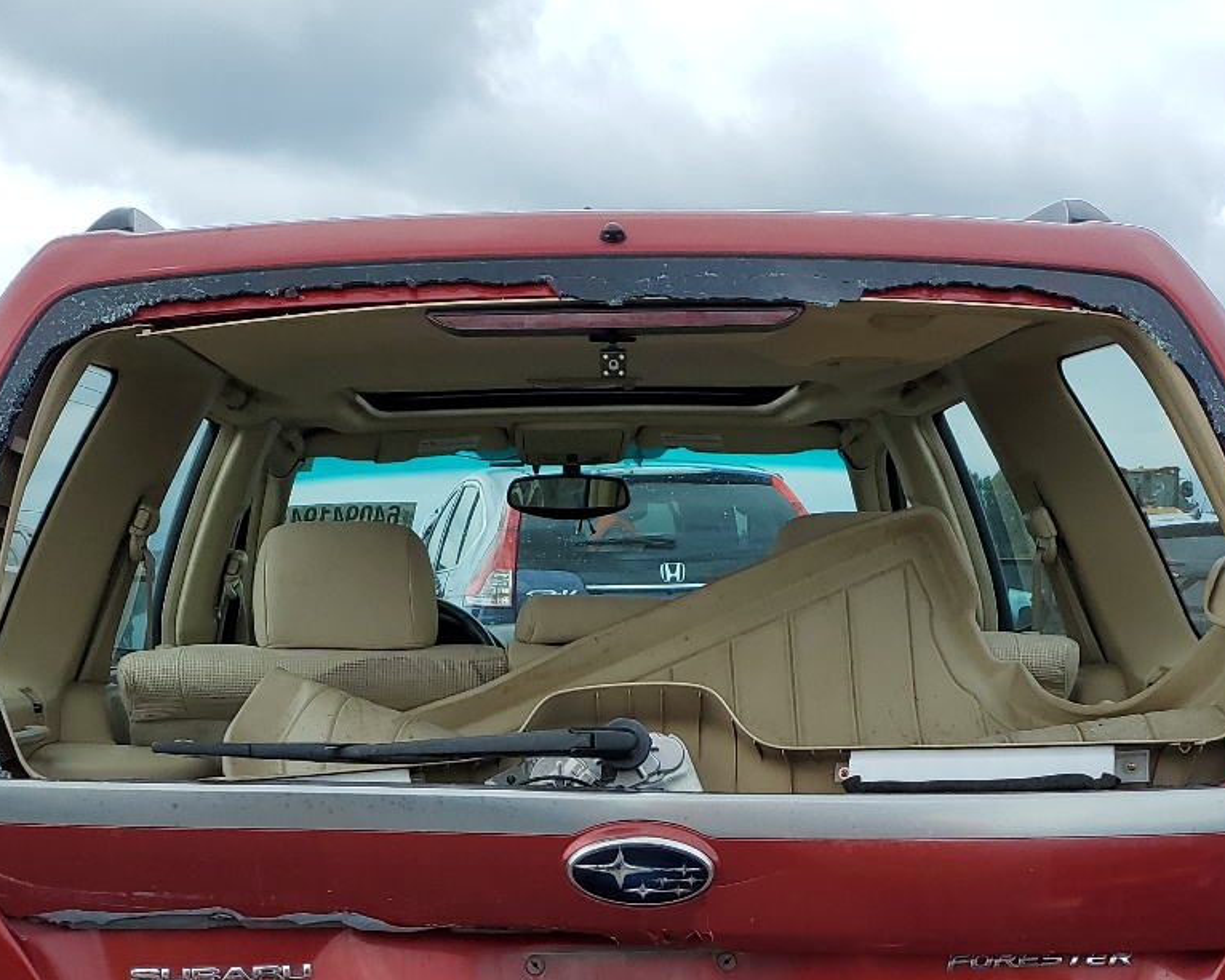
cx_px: 584
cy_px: 954
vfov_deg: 27.2
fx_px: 1922
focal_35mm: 53
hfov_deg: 35.3
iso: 50
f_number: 1.5
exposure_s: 1/2500
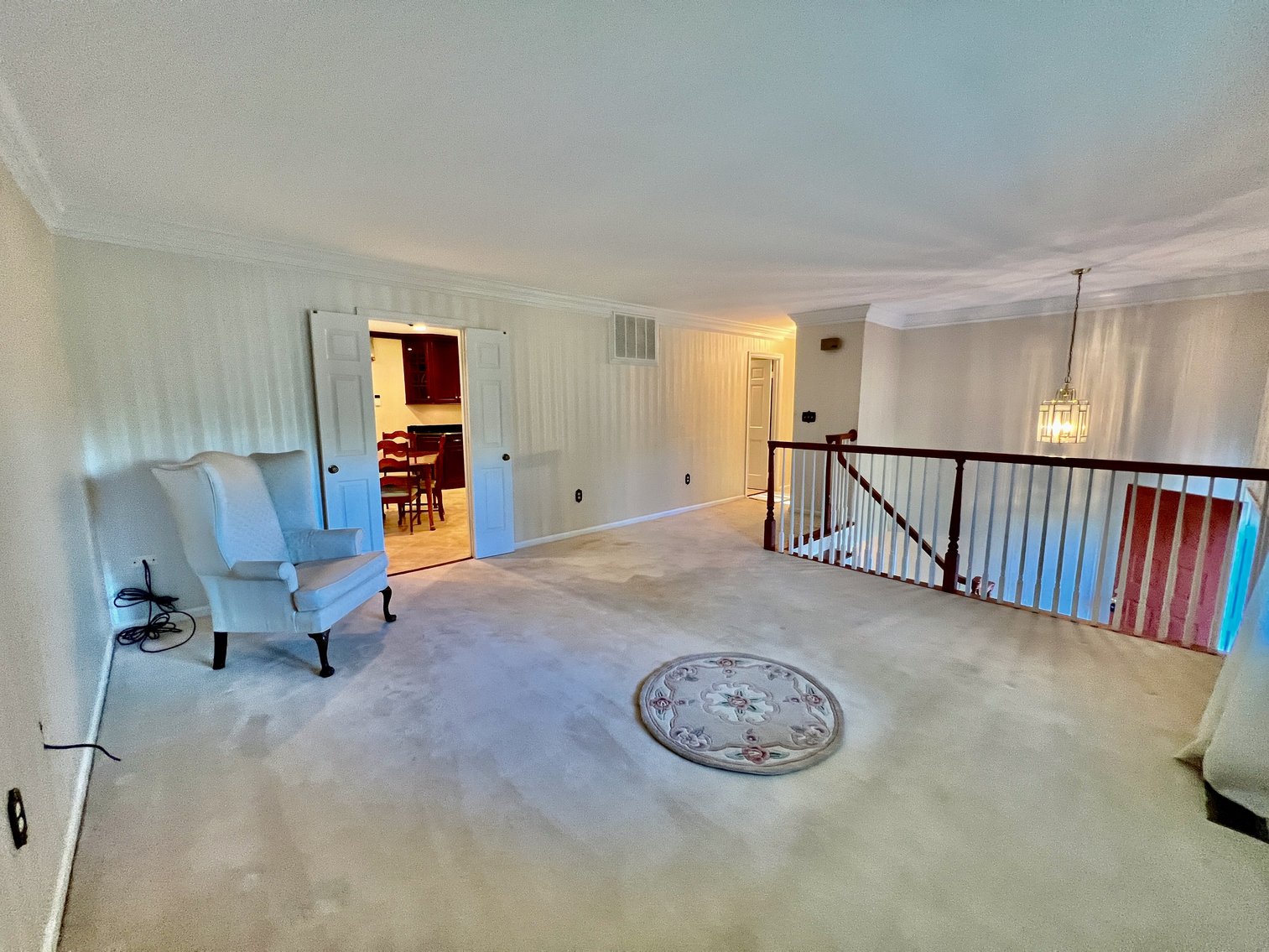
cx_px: 634
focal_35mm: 13
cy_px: 476
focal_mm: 1.57
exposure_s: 1/60
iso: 320
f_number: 1.8
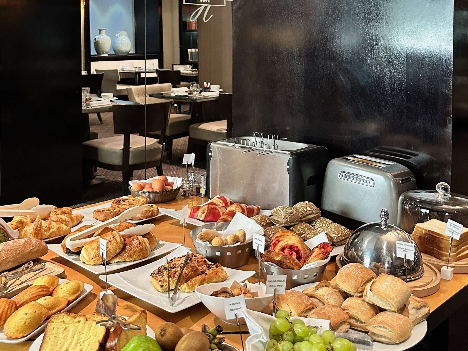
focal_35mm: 24
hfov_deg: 71.6
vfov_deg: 56.8
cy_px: 176
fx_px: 324
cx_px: 234
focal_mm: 6.86
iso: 400
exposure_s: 1/50
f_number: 1.78
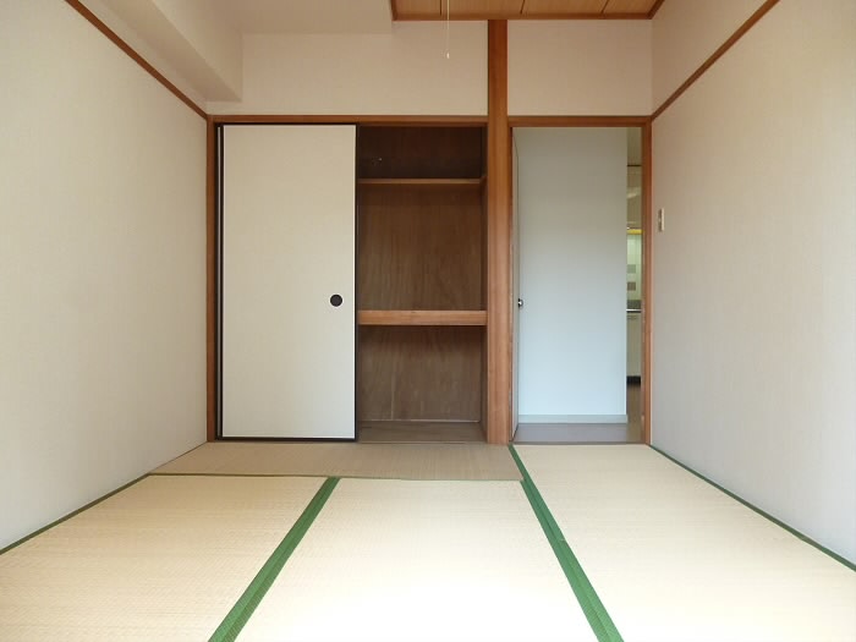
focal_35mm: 28
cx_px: 428
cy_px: 321
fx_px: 692
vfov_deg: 49.7
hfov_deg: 63.4
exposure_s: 1/60
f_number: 3.1
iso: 320
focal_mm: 5
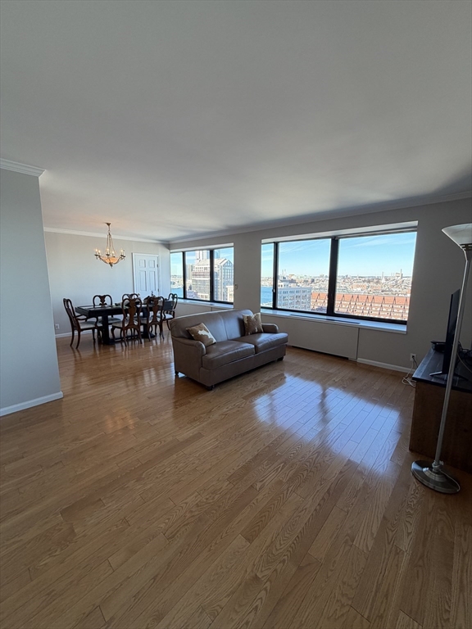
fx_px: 255
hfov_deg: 85.7
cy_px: 314
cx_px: 236
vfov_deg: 102.1
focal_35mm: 14
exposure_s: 1/121
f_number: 2.2
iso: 80
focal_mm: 2.22
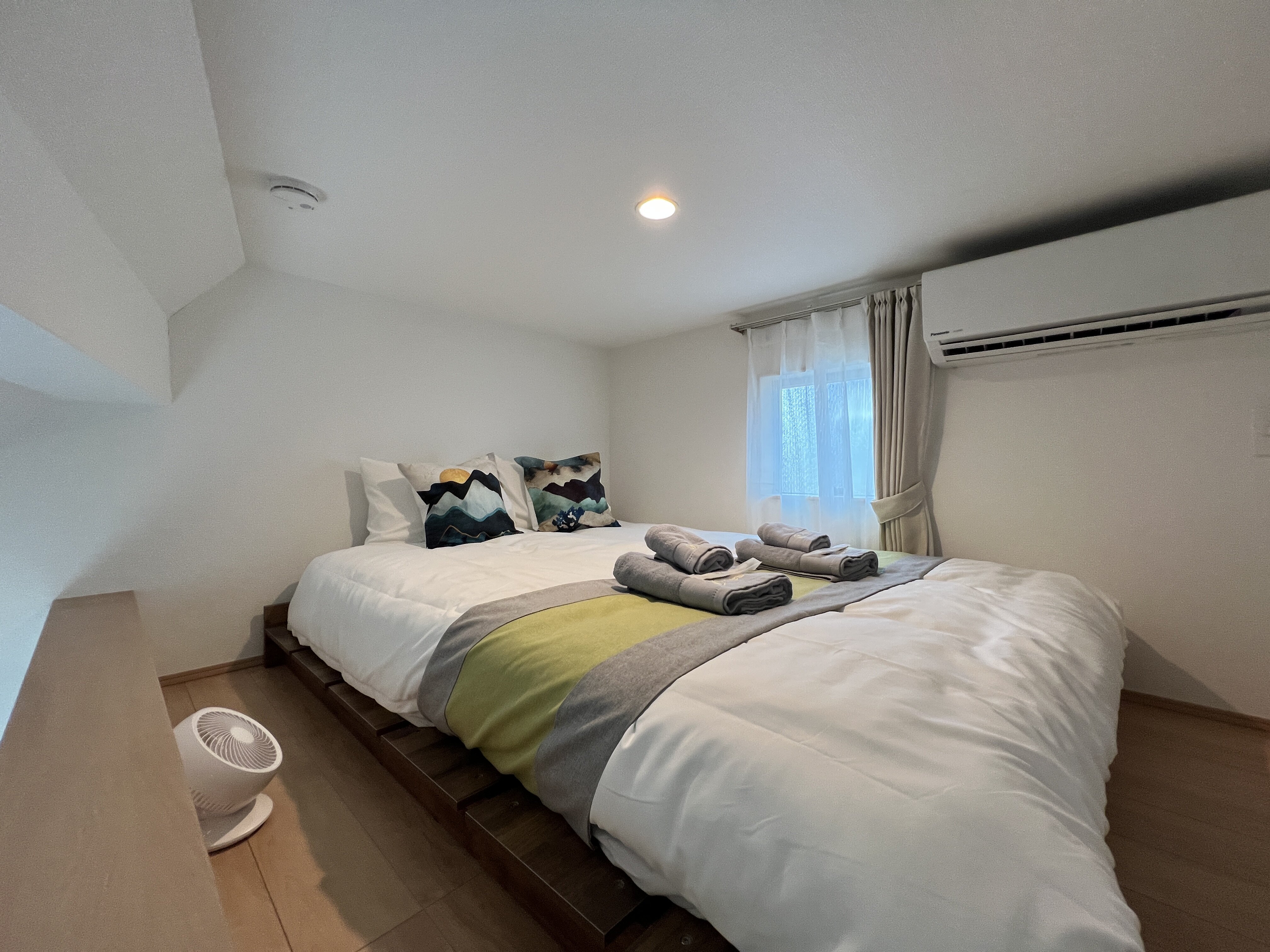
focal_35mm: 13
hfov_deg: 106.2
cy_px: 476
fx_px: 477
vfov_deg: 89.9
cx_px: 635
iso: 160
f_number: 1.8
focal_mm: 1.57
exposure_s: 1/100
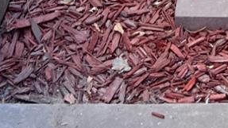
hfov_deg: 14.2
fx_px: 894
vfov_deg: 6.6
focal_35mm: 148
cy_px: -378
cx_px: 250
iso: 50
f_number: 1.5
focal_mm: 5.7
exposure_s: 1/389
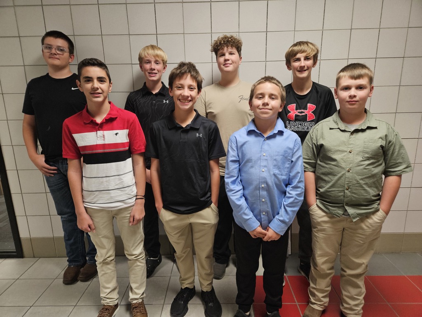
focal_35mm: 23
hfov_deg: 73.9
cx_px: 211
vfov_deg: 58.9
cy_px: 158
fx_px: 280
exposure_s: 1/120
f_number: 1.8
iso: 250
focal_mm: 5.4
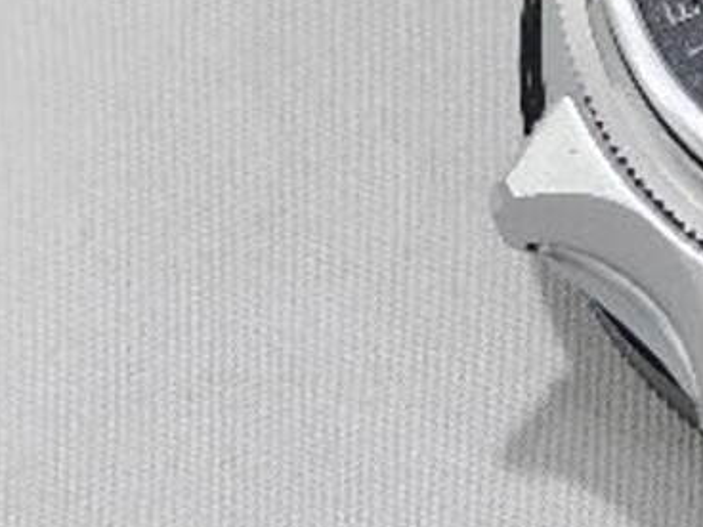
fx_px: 5565
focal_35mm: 274
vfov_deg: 5.4
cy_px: -176
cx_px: 1047
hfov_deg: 7.1
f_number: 4.4
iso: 800
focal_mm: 14.9
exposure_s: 1/100
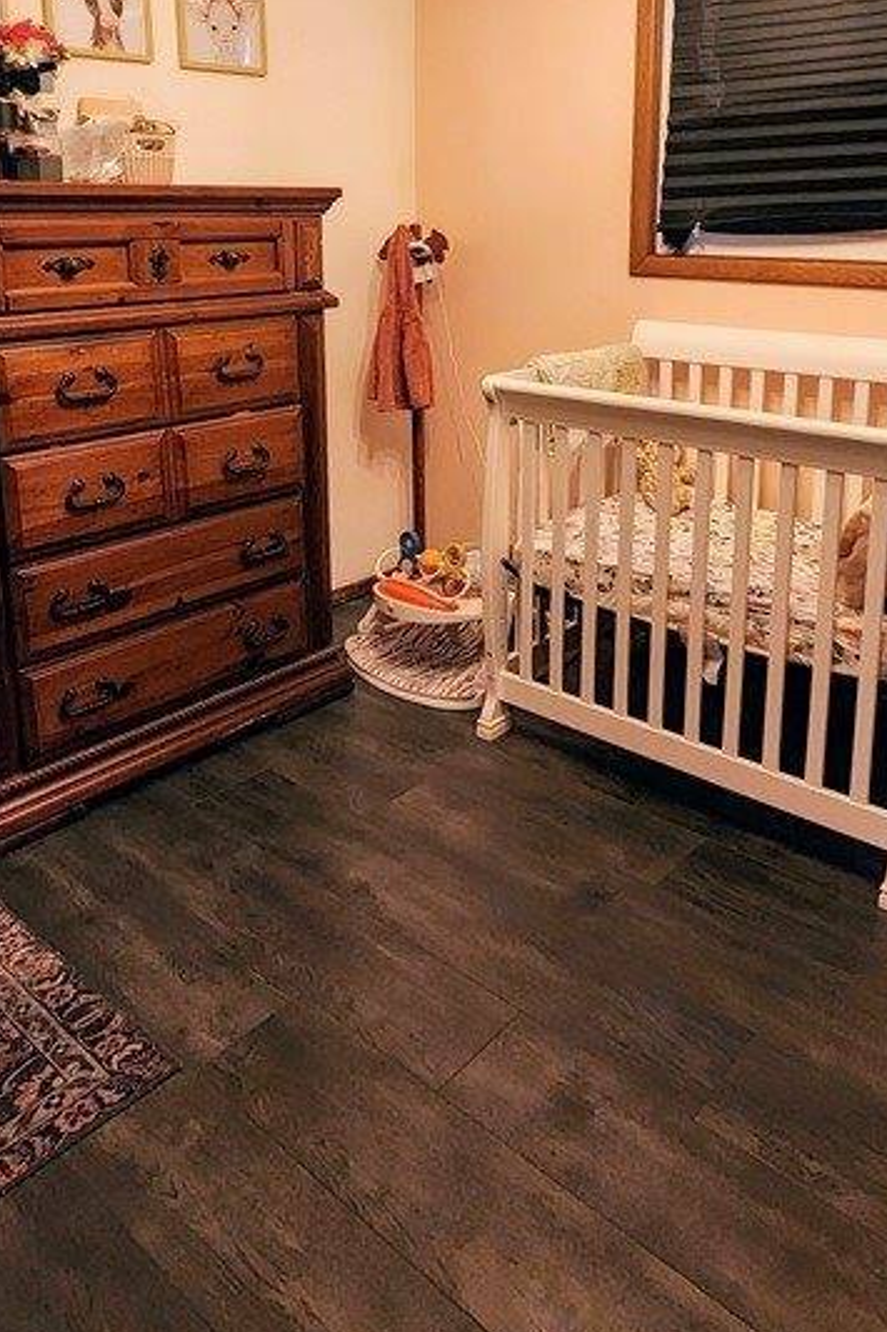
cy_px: 387
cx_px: 467
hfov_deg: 49.5
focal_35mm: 26
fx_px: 961
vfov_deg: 66.4
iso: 320
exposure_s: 1/60
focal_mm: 2.2
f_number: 2.2
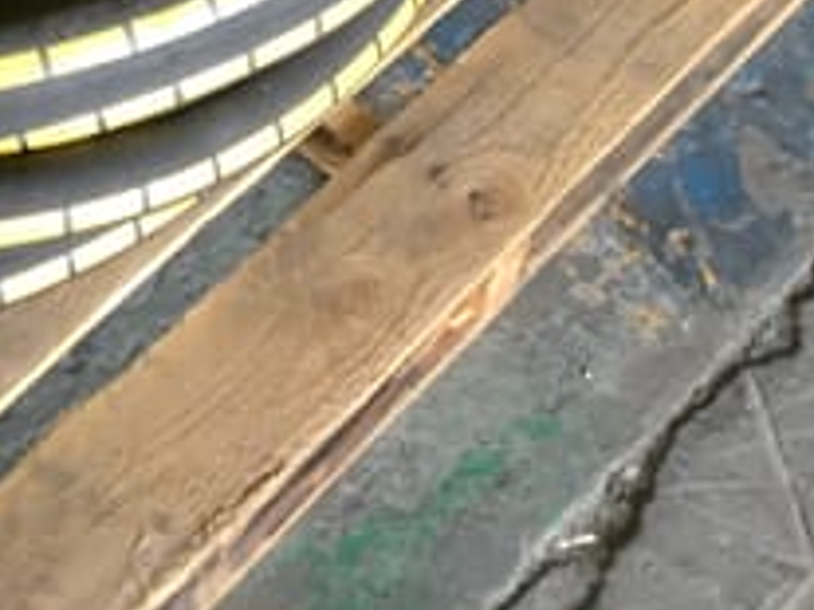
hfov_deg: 24.6
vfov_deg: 18.6
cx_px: -28
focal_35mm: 75
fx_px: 1763
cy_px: -112
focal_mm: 3.3
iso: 400
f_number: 2.4
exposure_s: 1/33
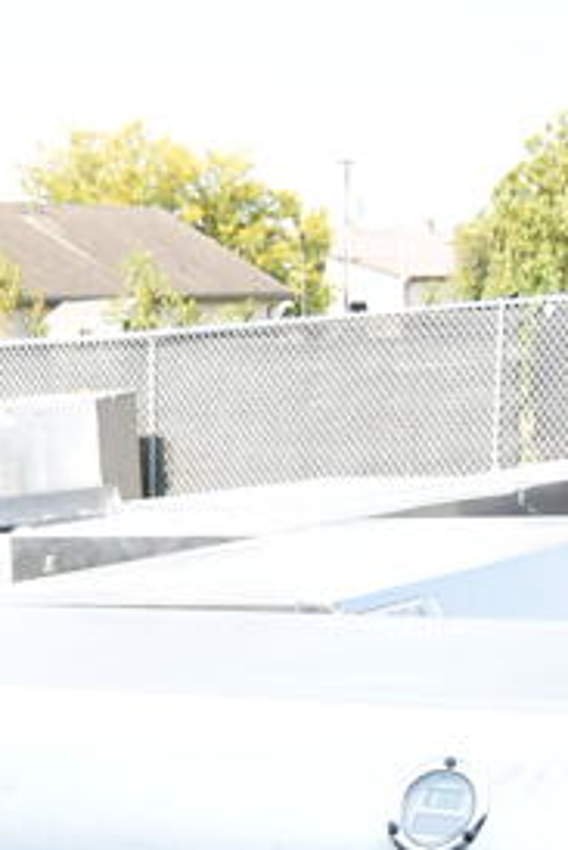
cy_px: 1332
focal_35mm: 90
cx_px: 25
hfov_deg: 15.0
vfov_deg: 19.3
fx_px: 2127
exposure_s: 1/100
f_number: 5
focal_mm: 18
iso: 100
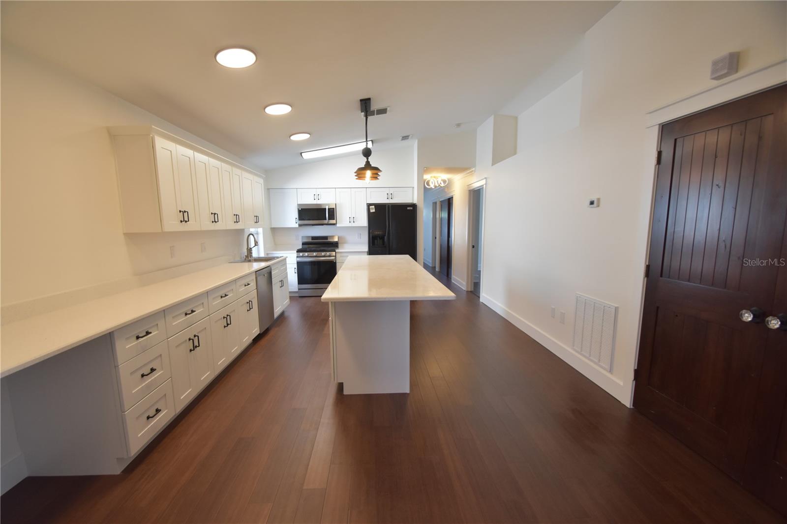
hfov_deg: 100.4
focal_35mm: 15
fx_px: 328
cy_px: 262
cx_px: 394
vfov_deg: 77.3
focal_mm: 10
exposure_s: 1/125
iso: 800
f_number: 5.6
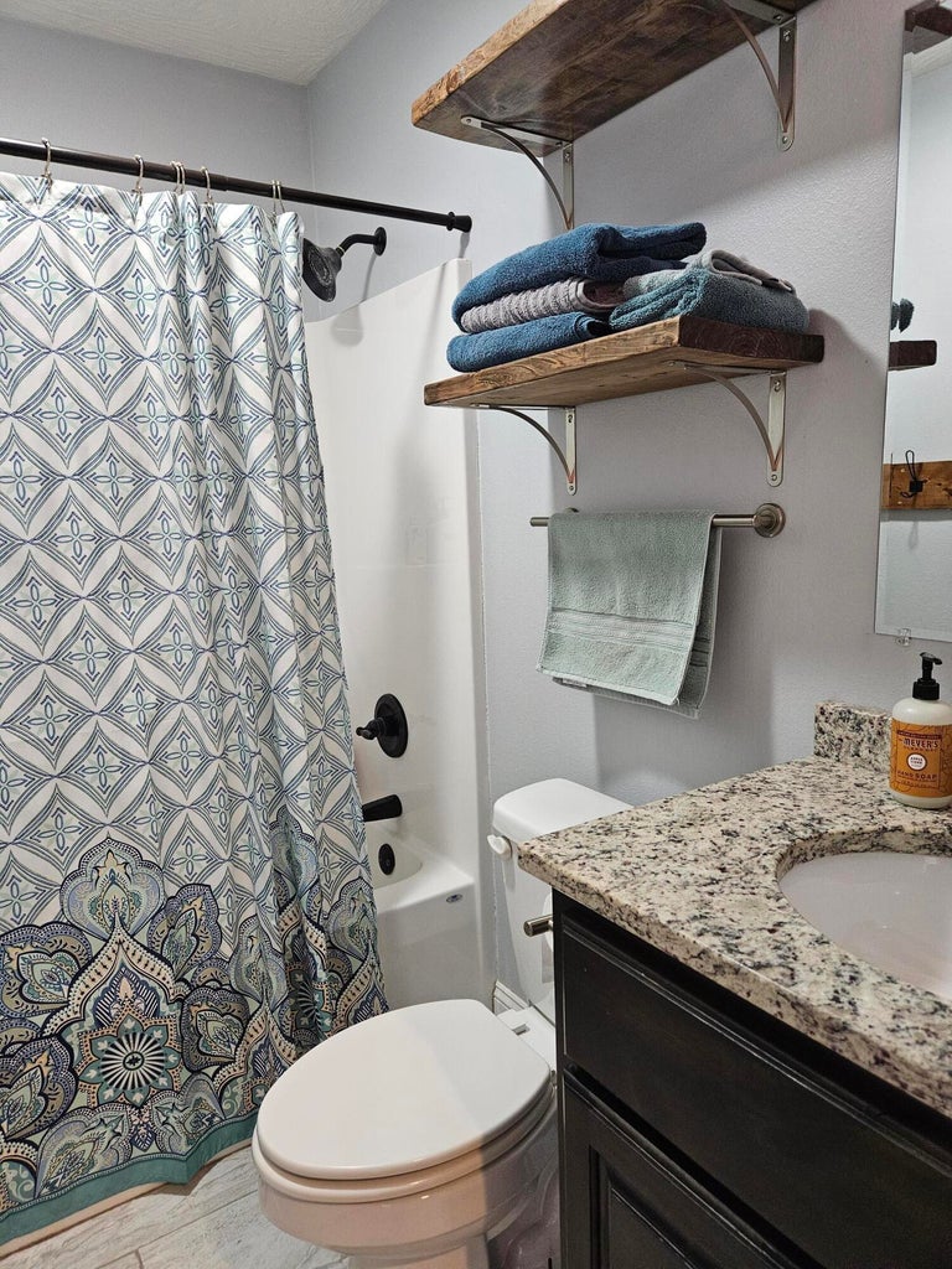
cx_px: 476
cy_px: 634
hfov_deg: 58.9
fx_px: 843
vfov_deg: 73.9
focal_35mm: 23
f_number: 1.8
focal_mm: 5.4
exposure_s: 1/120
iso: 500
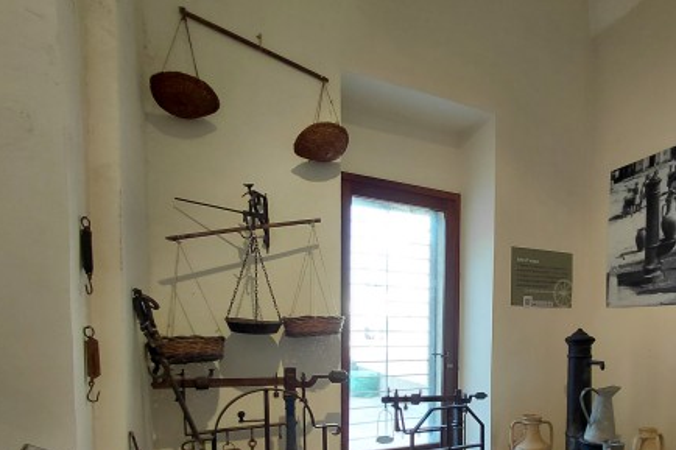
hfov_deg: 73.5
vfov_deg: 52.1
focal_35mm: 23
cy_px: 349
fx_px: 432
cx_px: 458
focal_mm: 1.64
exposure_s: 1/50
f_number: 2.2
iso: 50
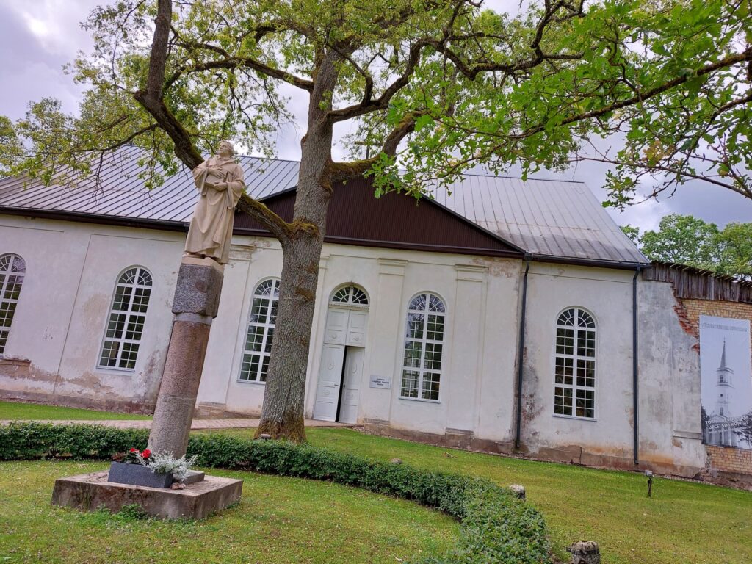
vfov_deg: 56.8
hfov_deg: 71.6
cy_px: 282
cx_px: 376
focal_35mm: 24
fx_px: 521
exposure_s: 1/495
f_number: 1.8
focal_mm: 5.23
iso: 25
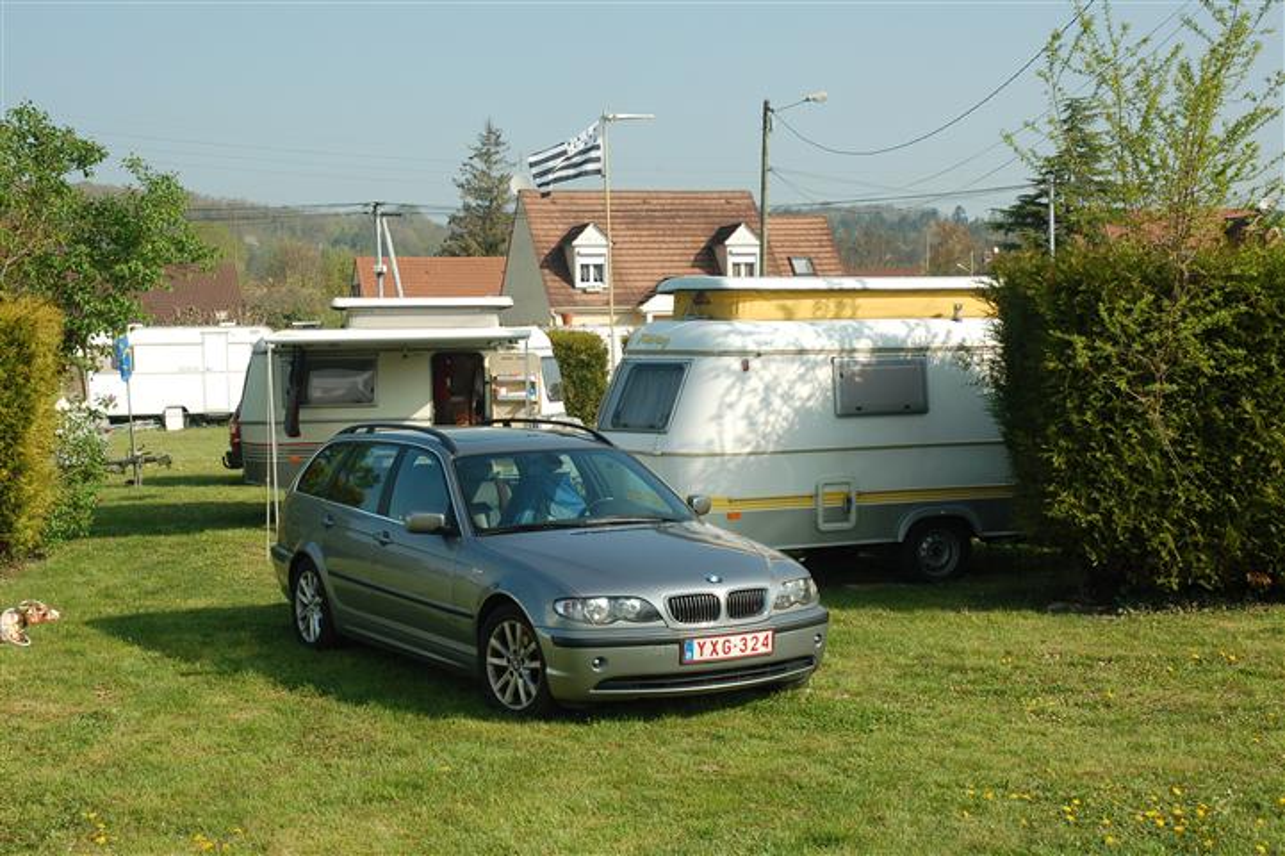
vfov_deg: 23.8
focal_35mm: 57
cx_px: 642
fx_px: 2034
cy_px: 428
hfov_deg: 35.1
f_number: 8
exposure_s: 1/250
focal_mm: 38
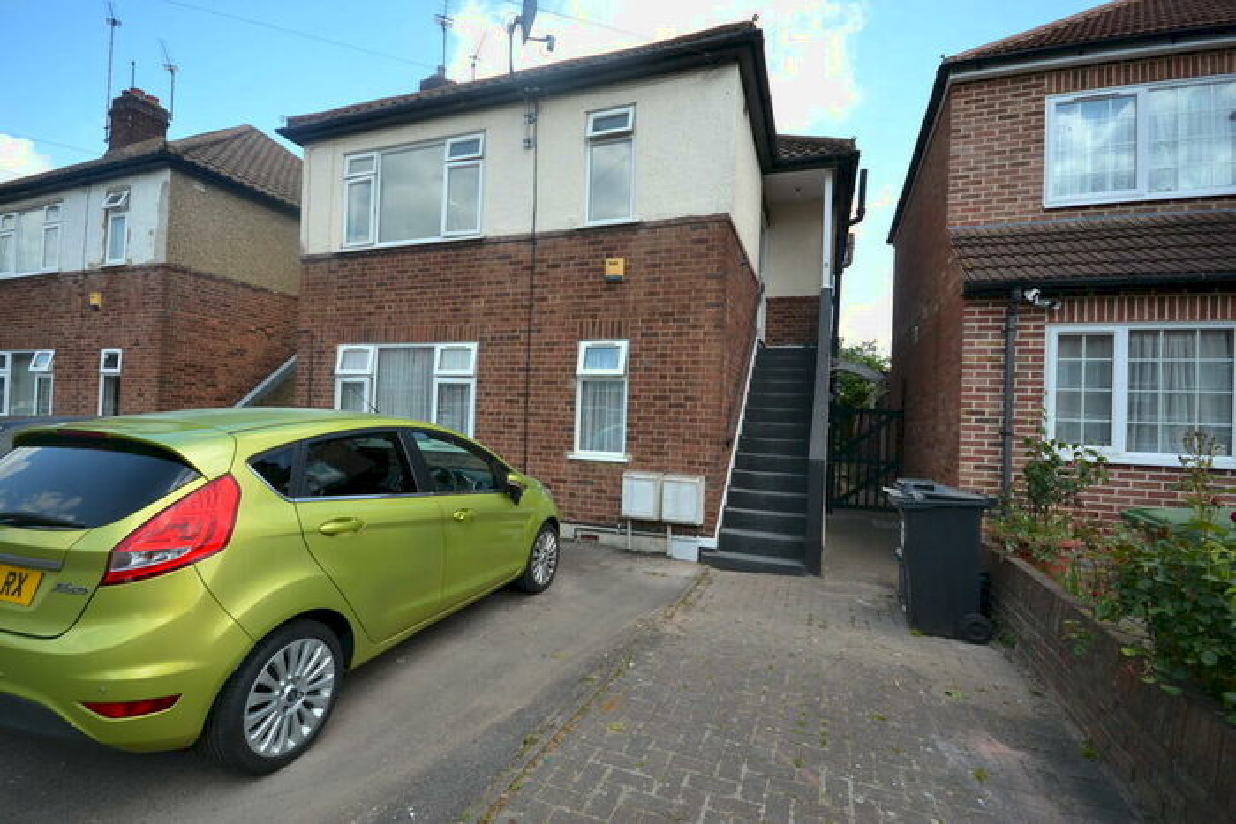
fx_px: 515
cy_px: 412
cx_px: 618
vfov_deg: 77.4
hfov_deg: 100.4
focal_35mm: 15
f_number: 5.6
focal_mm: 10
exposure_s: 1/125
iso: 100
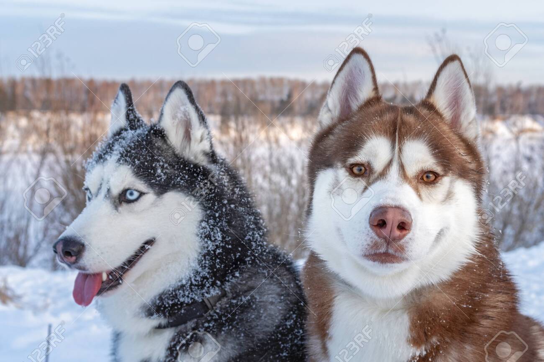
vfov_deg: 22.6
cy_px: 181
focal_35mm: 60
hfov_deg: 33.4
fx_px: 906
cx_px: 272
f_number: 7.1
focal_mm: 40
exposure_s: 1/100
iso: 320
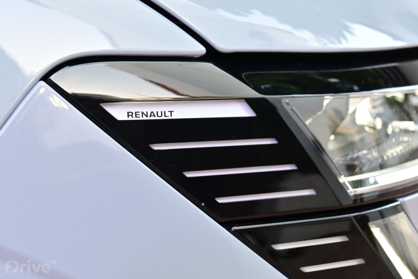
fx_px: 871
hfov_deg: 27.0
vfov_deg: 18.2
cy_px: 140
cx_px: 209
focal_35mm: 75
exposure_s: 1/80
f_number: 6.3
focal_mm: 50
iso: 720
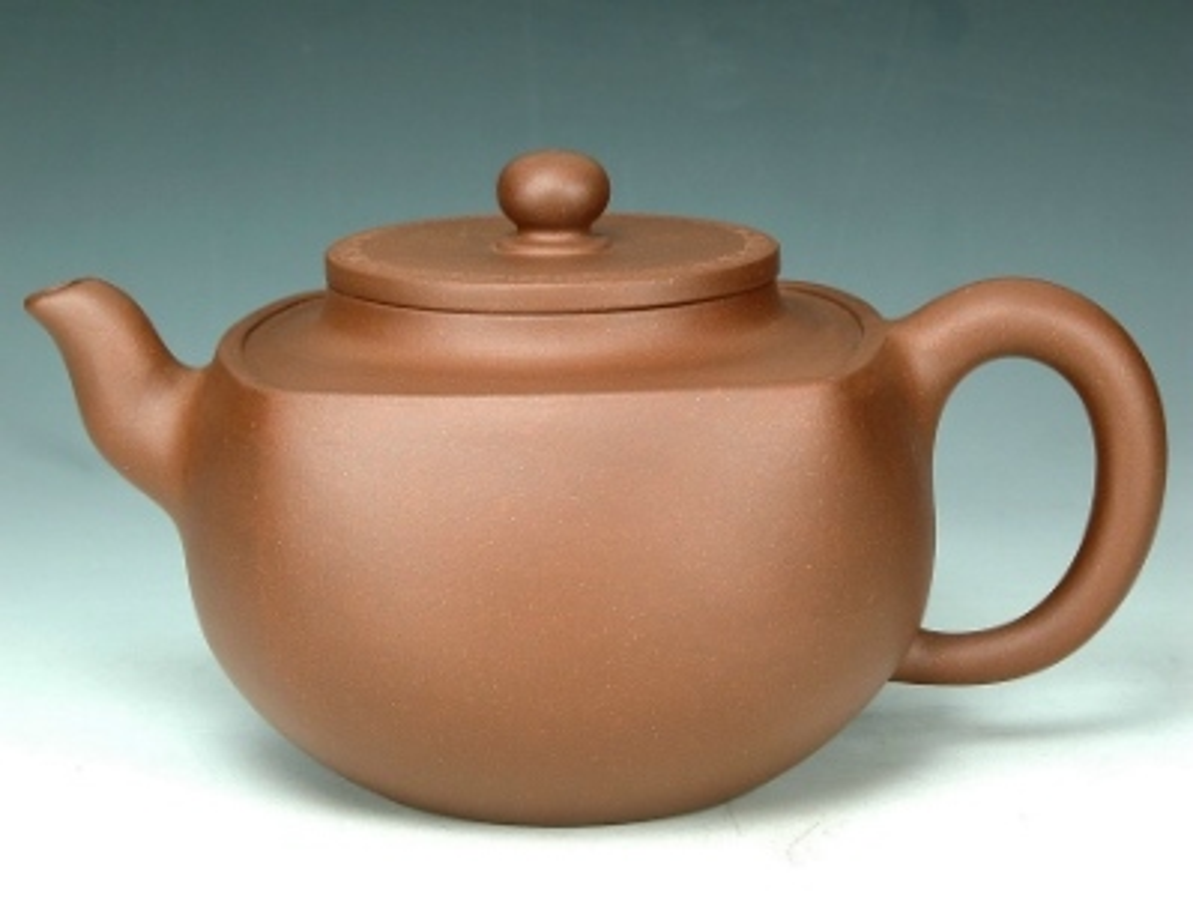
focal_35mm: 124
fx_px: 4277
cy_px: 448
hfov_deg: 15.9
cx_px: 596
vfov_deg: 12.0
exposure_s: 1/5.3
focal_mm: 31.9
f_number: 7.6
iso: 100
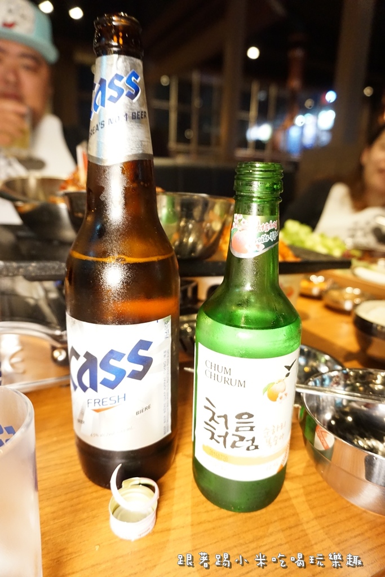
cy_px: 288
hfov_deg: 53.1
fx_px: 385
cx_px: 192
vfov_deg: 73.7
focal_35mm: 24
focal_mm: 16
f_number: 3.5
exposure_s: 1/30
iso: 3200
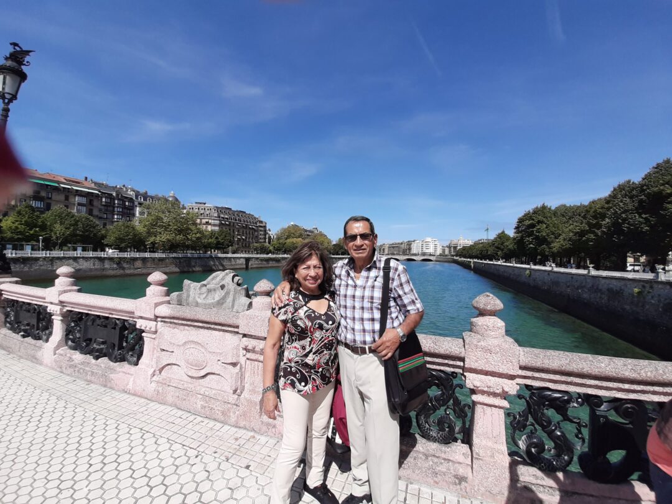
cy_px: 252
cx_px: 336
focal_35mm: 13
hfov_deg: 106.2
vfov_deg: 89.9
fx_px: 252
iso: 40
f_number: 2.2
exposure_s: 1/1416
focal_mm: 1.42
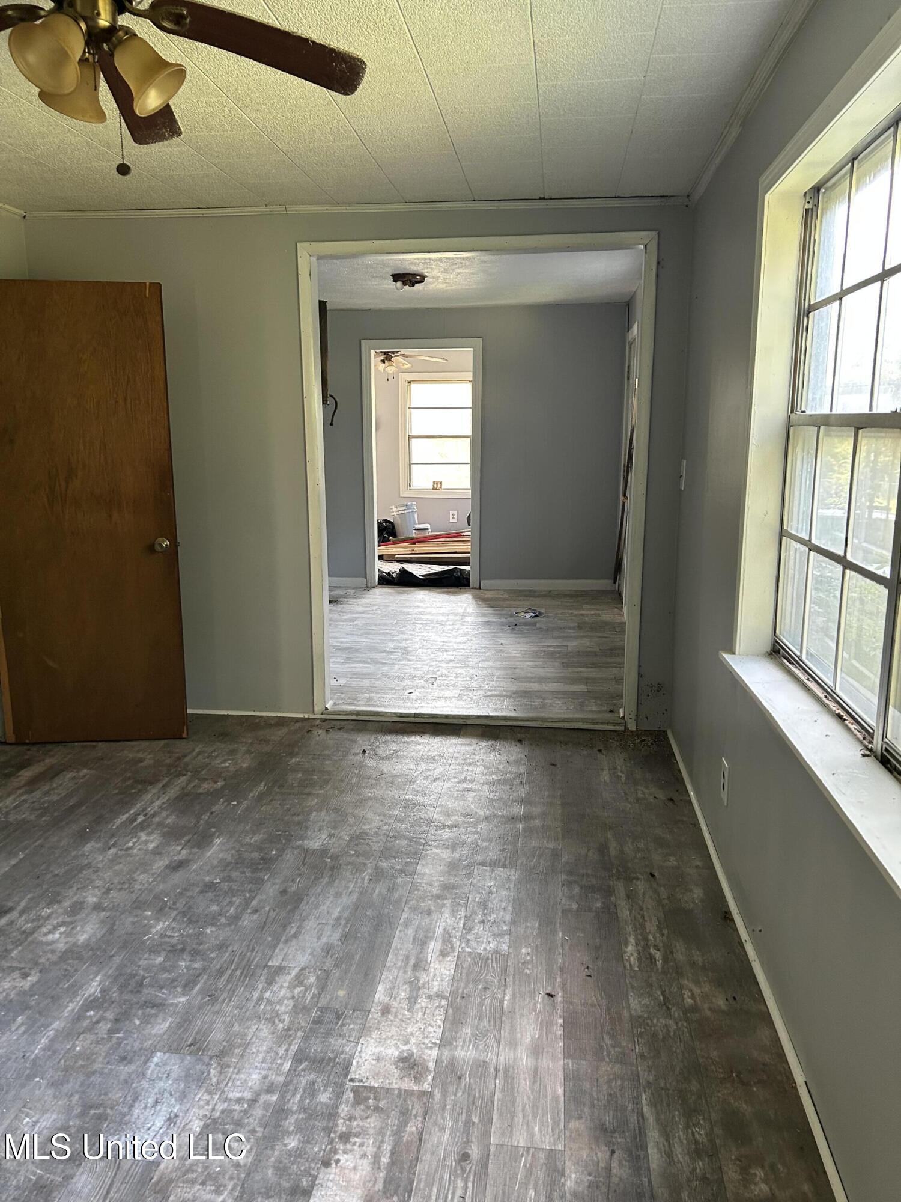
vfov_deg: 67.3
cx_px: 450
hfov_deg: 53.1
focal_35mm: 26
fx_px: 902
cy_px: 601
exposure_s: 1/60
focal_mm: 5.7
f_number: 1.5
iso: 160
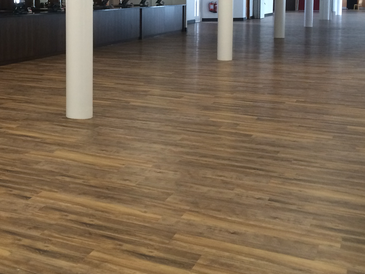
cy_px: 33
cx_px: 84
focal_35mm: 54
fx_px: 569
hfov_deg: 34.7
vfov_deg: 26.2
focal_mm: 4.15
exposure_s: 1/30
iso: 125
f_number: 2.2
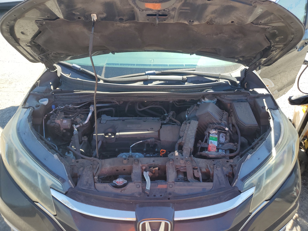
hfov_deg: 67.3
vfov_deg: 53.1
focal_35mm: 26
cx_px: 154
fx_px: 231
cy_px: 116
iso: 50
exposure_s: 1/526
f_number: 1.5
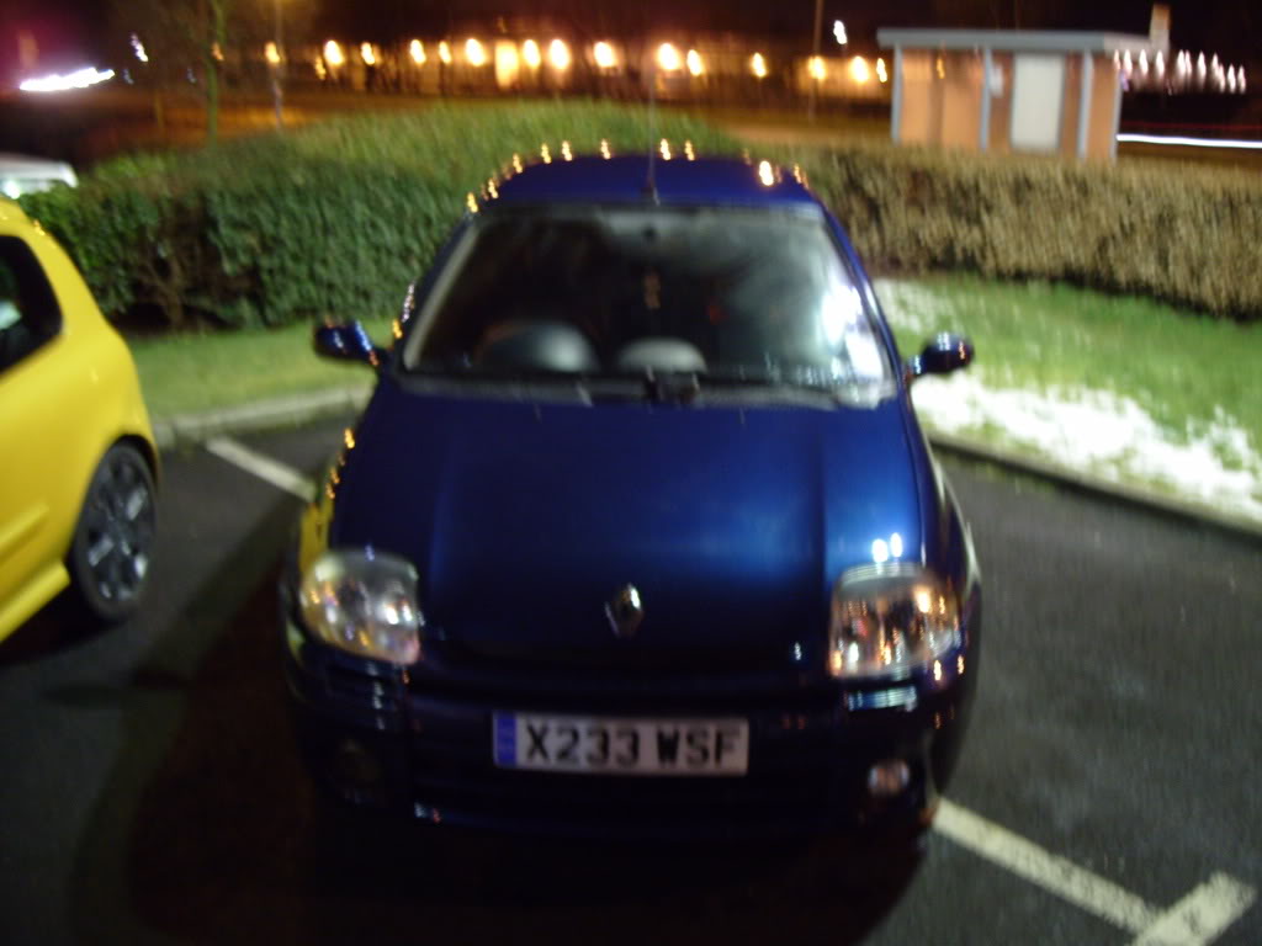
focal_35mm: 35
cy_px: 473
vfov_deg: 40.7
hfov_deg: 52.6
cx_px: 631
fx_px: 1276
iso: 200
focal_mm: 7.8
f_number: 2.8
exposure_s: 1
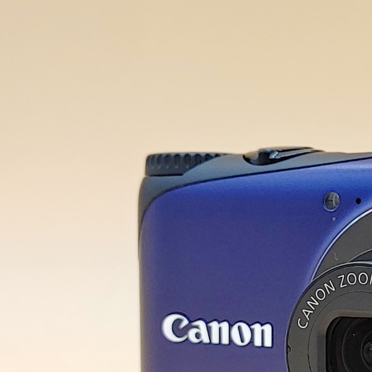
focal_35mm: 98
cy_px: 323
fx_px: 1192
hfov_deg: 17.2
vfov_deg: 17.5
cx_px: 398
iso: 50
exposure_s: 1/60
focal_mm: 4.36
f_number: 1.8
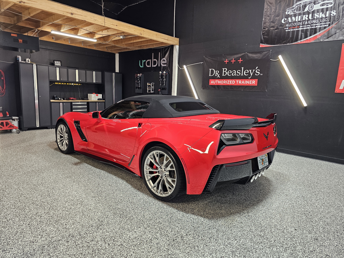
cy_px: 129
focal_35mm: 23
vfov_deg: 58.9
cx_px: 172
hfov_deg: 73.9
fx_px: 229
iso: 250
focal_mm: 6.3
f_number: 1.7
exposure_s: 1/120
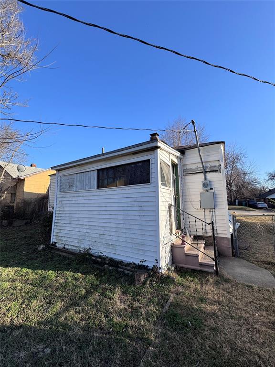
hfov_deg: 85.7
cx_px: 138
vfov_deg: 102.1
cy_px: 184
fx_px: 148
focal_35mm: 14
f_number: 2.2
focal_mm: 2.22
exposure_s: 1/932
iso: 40
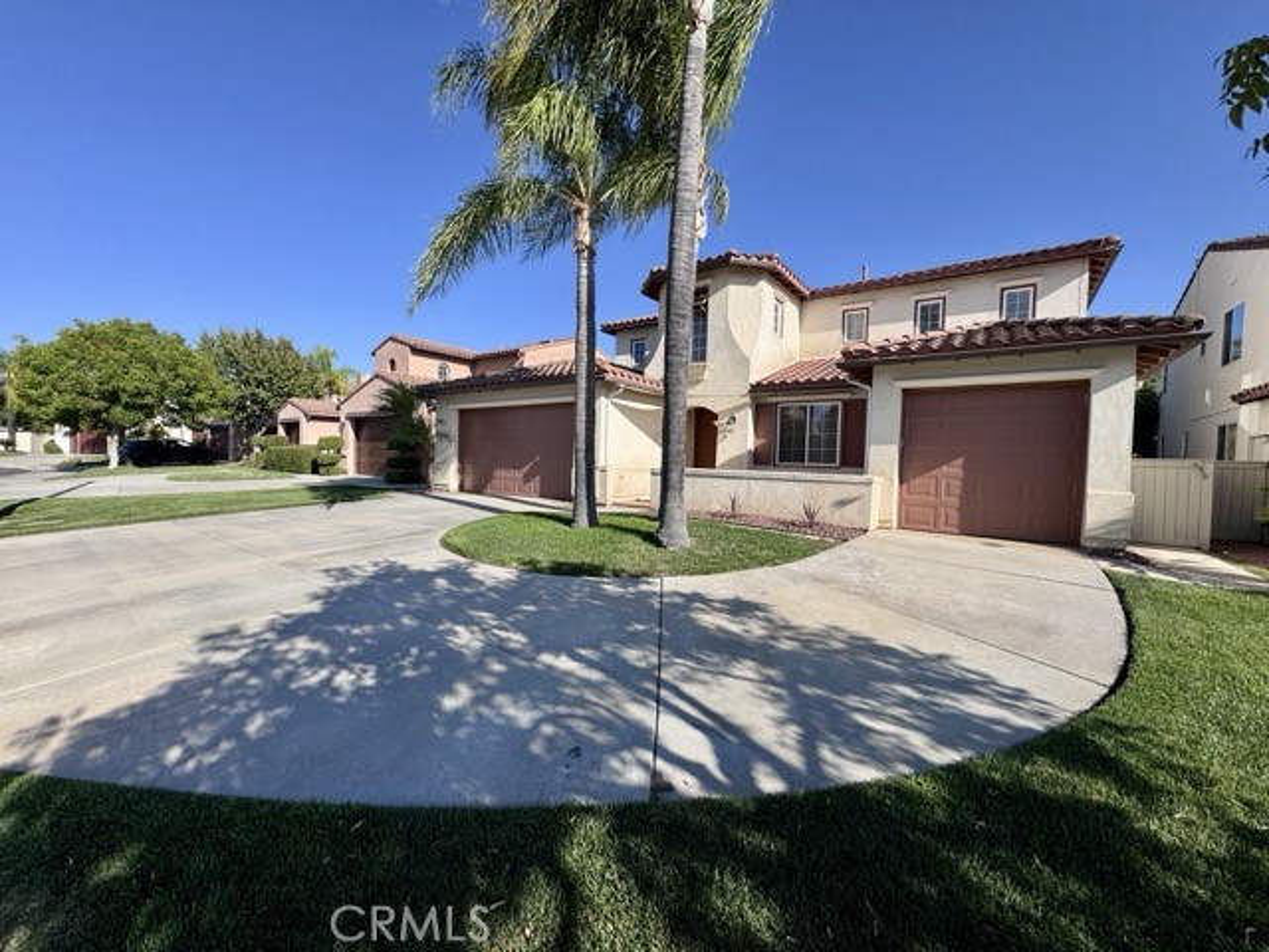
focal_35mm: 14
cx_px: 634
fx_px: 513
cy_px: 476
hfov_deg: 102.1
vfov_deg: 85.7
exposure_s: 1/1976
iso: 50
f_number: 2.2
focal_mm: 2.22
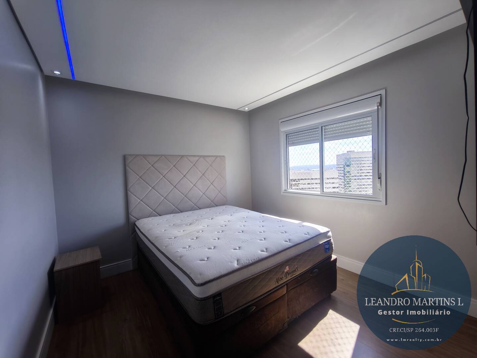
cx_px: 238
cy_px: 179
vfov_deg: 81.7
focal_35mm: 15
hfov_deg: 98.2
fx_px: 207
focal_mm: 1.91
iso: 64
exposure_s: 1/120
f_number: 2.2
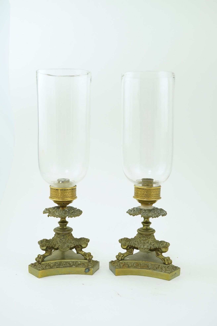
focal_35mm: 45
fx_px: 407
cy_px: 163
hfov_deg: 29.9
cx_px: 108
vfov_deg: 43.6
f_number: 10
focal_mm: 30
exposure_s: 1/50
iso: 640
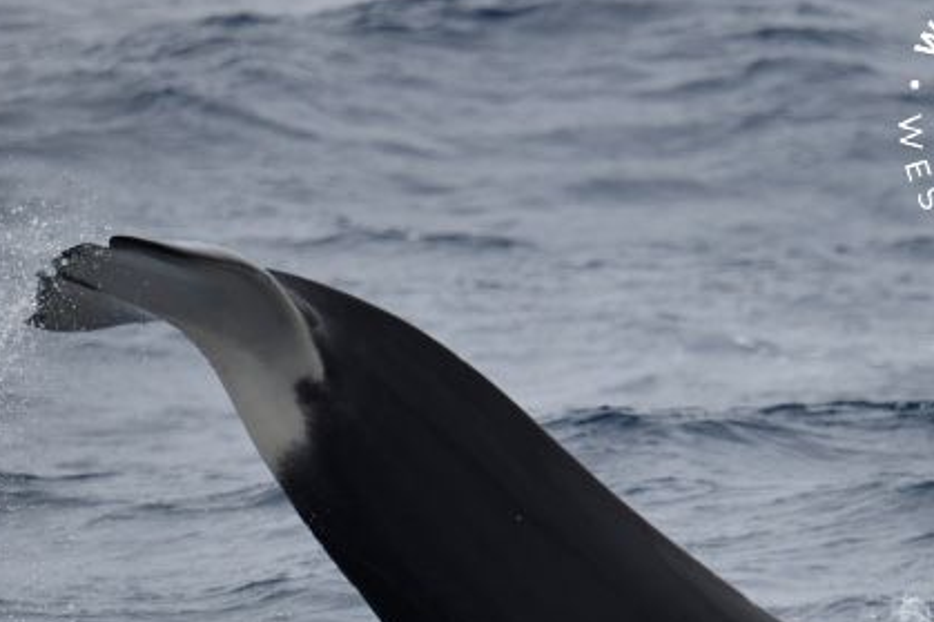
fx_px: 29719
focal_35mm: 1146
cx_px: 366
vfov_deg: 1.2
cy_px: 532
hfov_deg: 1.8
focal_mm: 600
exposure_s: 1/8000
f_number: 6.3
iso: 800
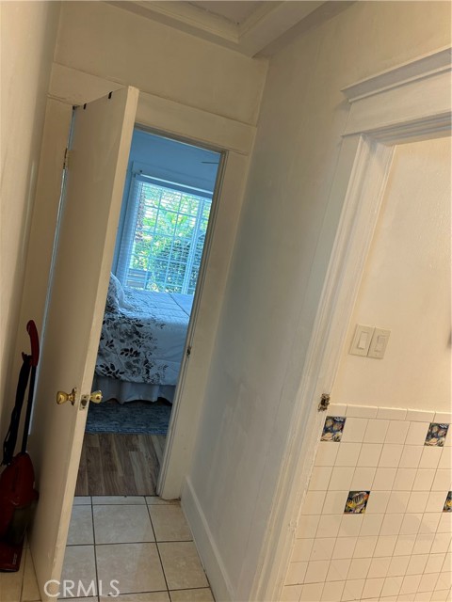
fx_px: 453
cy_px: 301
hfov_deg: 53.1
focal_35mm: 26
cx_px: 226
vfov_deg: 67.3
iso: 80
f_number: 1.5
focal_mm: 5.7
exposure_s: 1/120
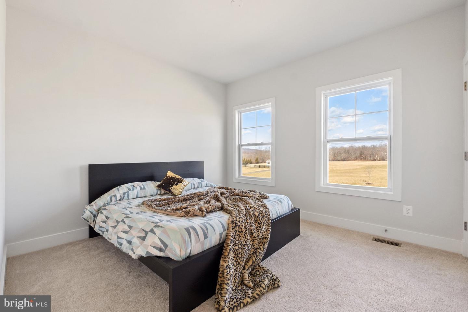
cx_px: 234
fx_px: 195
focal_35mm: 15
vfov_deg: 77.3
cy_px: 156
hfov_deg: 100.4
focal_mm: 10
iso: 800
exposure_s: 1/5
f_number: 8
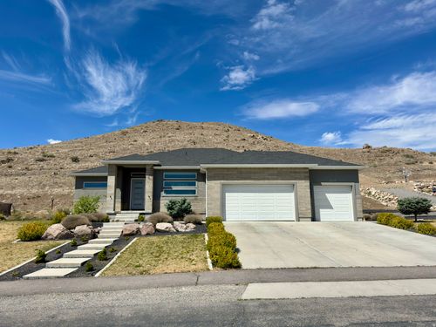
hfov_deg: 71.6
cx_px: 218
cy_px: 164
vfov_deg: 56.8
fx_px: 302
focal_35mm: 24
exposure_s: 1/11628
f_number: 1.78
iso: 100
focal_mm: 6.76
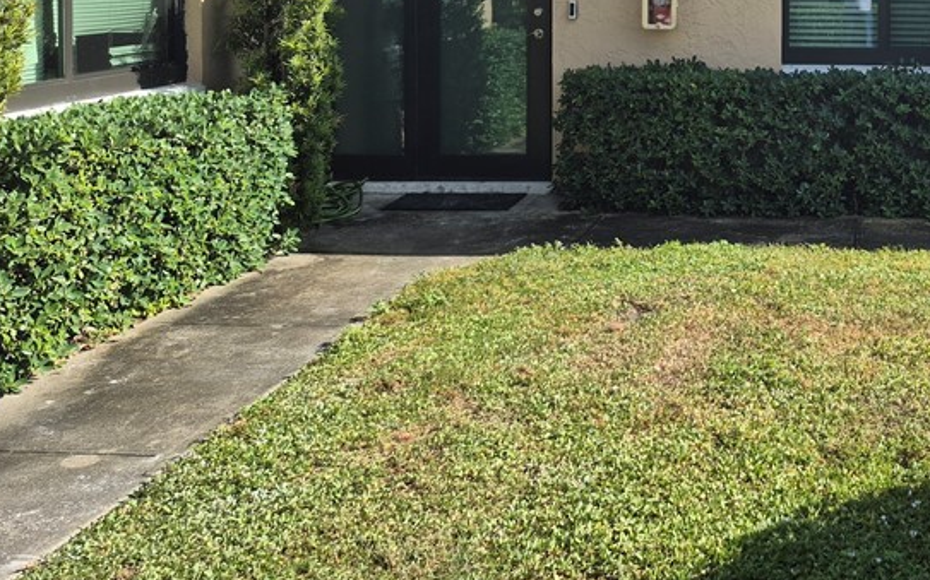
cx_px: 802
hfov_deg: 40.8
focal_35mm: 46
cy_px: 9
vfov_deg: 26.6
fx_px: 1166
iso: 25
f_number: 1.8
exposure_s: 1/1444
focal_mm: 5.4
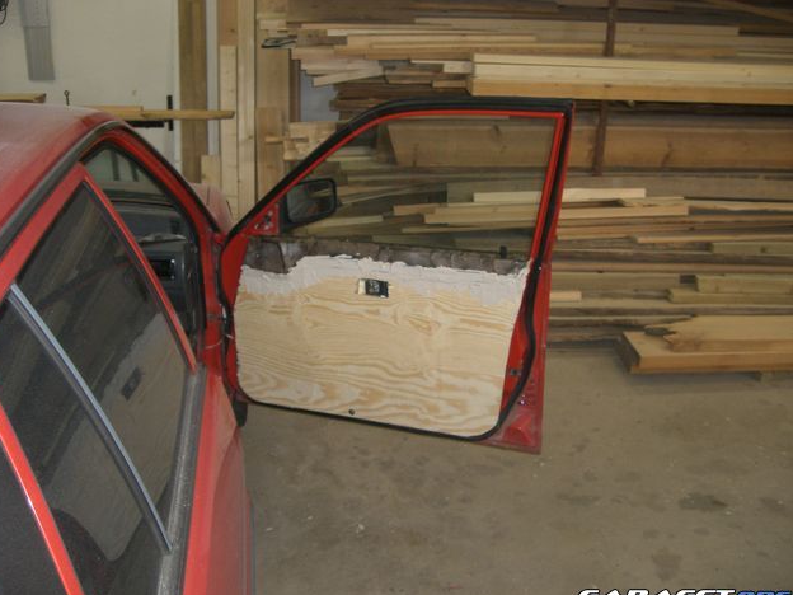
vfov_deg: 36.8
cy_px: 304
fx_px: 893
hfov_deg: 47.9
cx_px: 389
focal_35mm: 39
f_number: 2.7
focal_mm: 6.2
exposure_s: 1/60
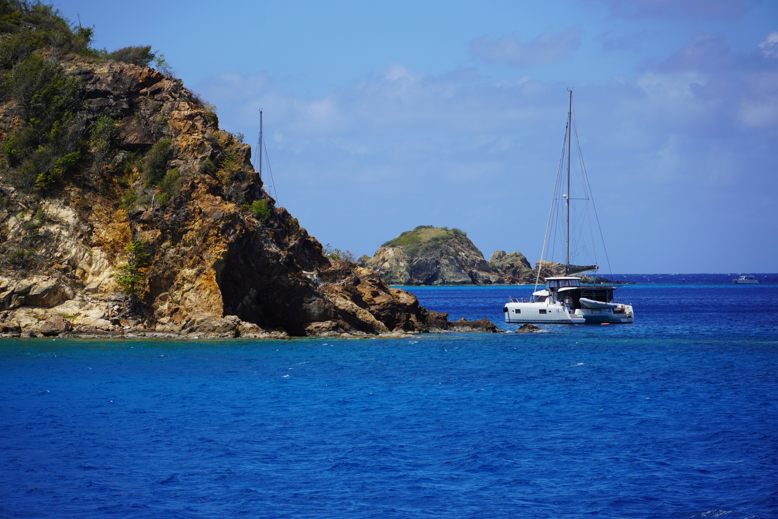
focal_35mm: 156
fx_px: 3371
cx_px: 389
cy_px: 260
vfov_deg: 8.8
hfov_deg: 13.2
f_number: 5.6
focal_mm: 104
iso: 100
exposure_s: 1/800
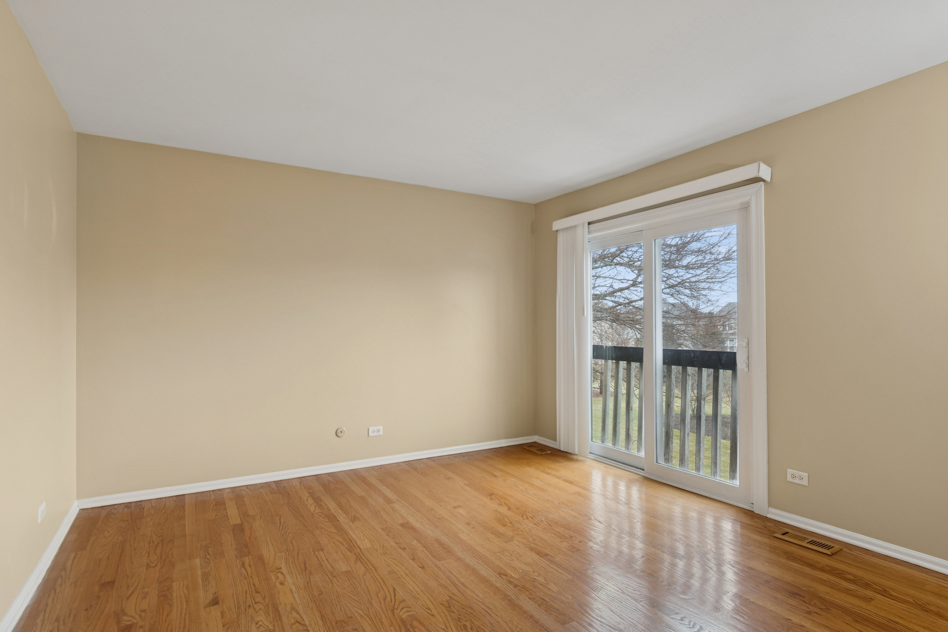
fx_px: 474
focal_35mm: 18
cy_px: 316
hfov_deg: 90.0
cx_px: 474
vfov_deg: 67.4
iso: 320
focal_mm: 12
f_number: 8
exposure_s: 1/8
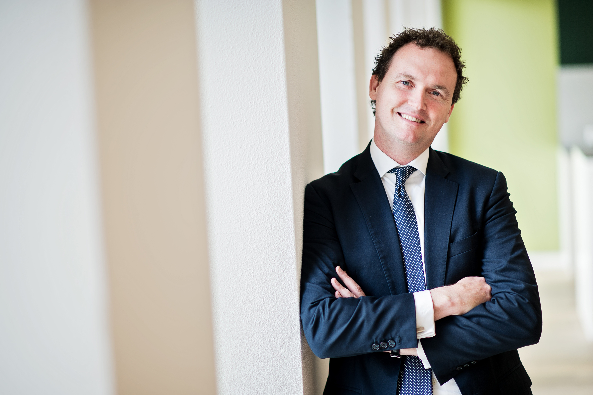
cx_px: 296
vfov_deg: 16.1
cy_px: 198
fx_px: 1400
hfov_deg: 23.9
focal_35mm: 85
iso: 200
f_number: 1.4
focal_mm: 85
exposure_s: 1/200
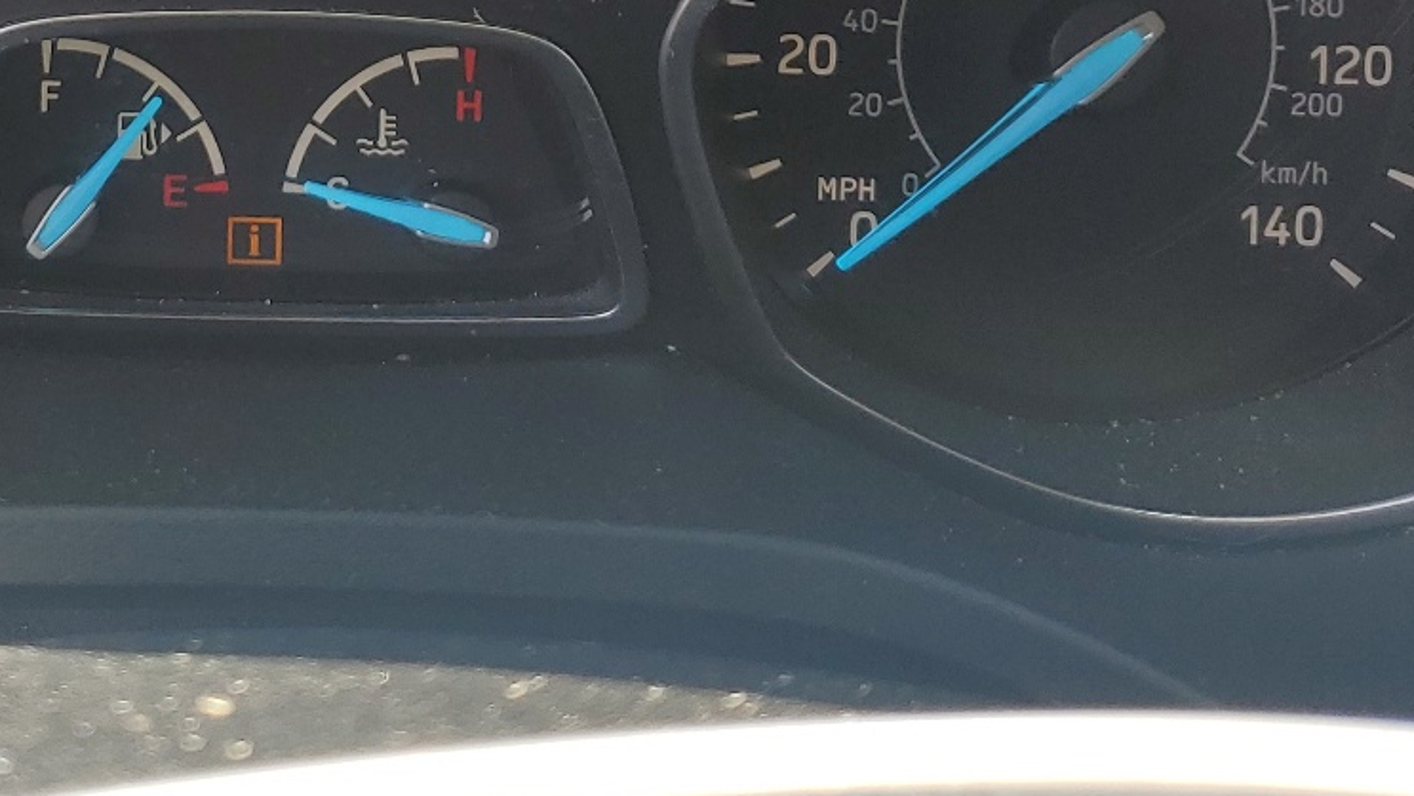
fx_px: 2287
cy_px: -177
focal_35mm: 61
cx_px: 160
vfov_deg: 18.6
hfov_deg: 32.7
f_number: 1.5
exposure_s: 1/435
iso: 50
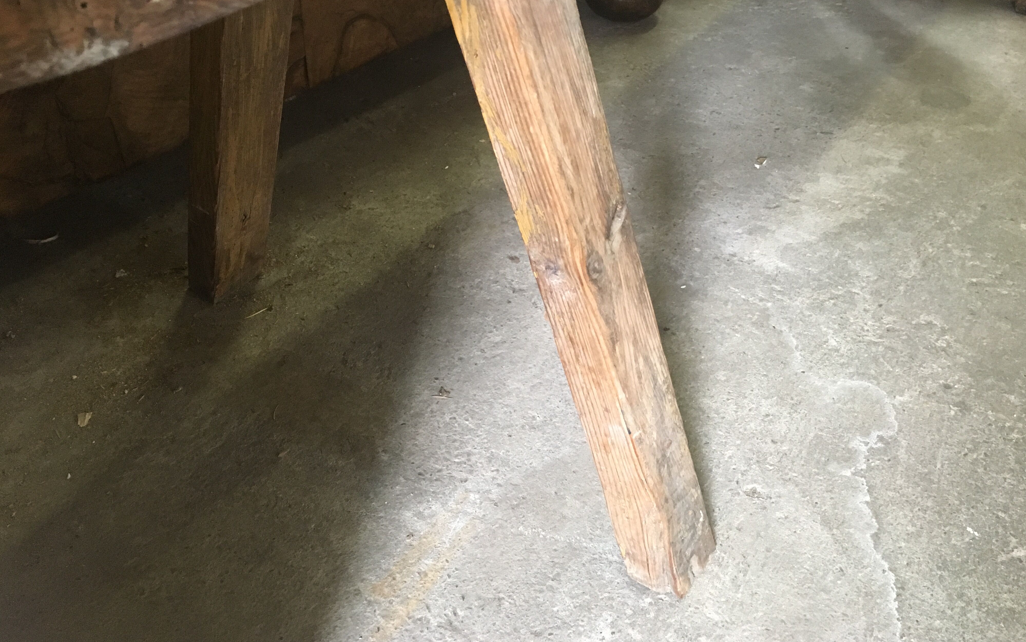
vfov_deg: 40.5
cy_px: 283
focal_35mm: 31
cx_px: 513
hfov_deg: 61.2
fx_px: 867
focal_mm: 4.15
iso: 200
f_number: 2.2
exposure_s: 1/25
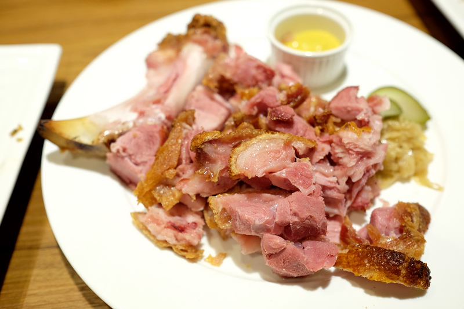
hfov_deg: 54.4
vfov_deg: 37.8
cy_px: 154
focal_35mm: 35
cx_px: 232
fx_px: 451
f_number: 2.8
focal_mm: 23
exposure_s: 1/110
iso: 1600
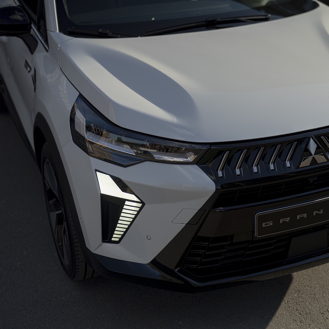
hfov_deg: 26.7
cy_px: 165
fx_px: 688
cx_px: 217
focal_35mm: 64
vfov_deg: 26.9
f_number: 1.4
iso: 100
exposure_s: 1/6400
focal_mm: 50
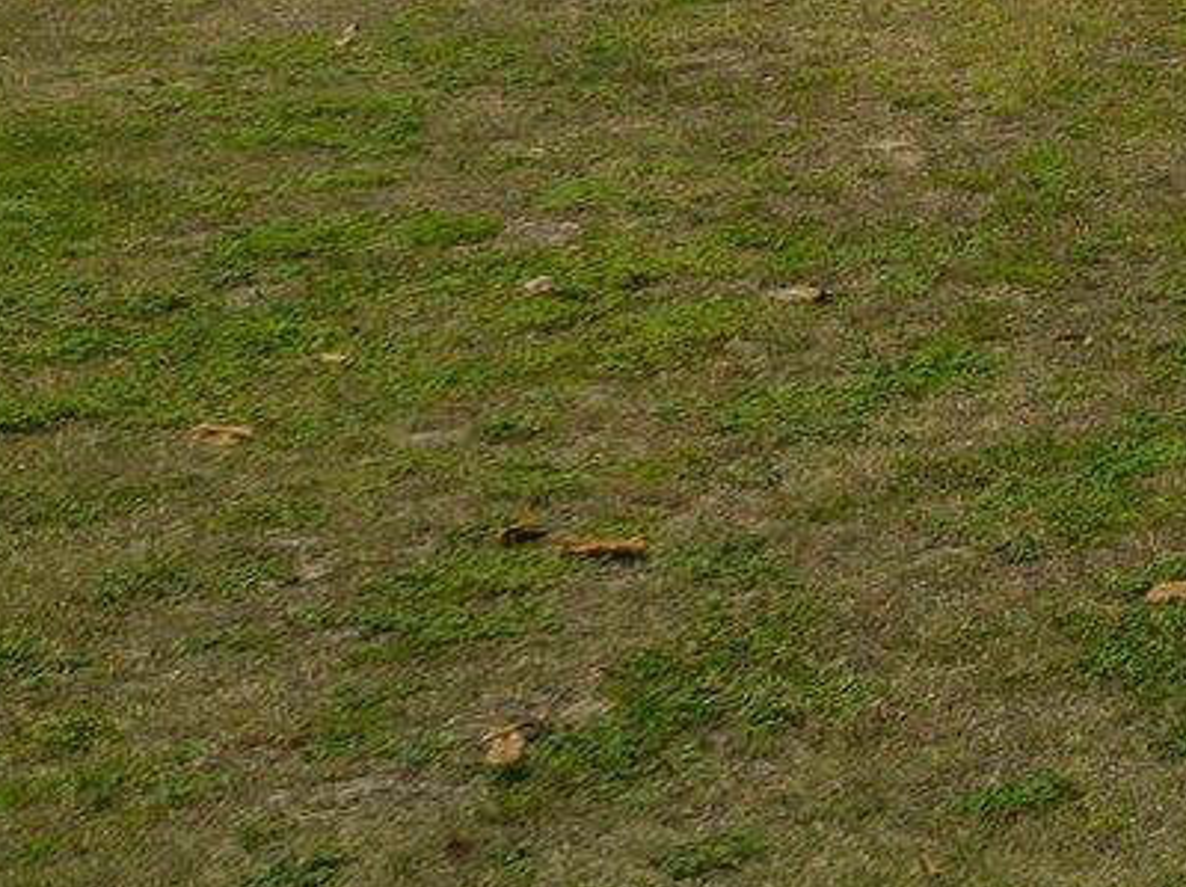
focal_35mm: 123
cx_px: 2876
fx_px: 4209
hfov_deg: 12.5
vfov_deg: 11.4
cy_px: -553
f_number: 4
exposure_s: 1/320
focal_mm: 12.29
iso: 100
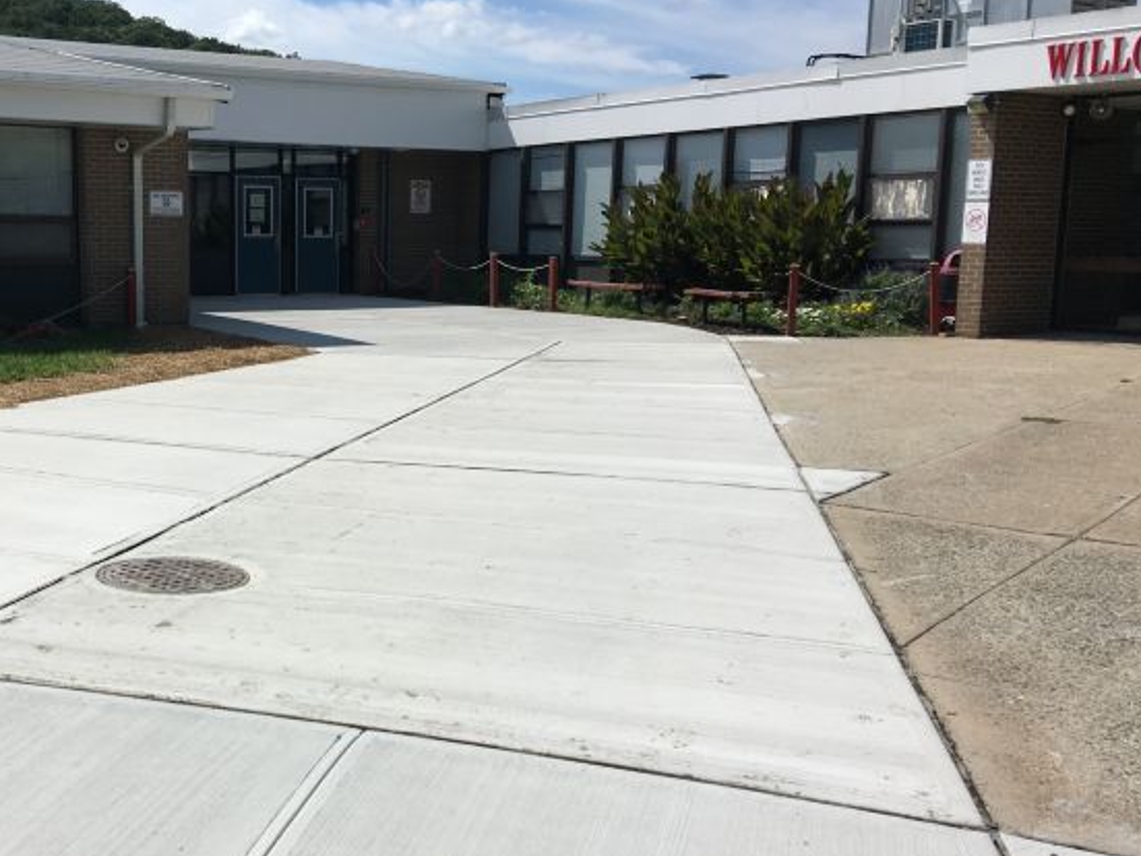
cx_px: 327
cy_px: 482
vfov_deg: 34.3
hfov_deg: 43.7
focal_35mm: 42
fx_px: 1384
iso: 25
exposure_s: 1/3497
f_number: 2.2
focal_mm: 4.15
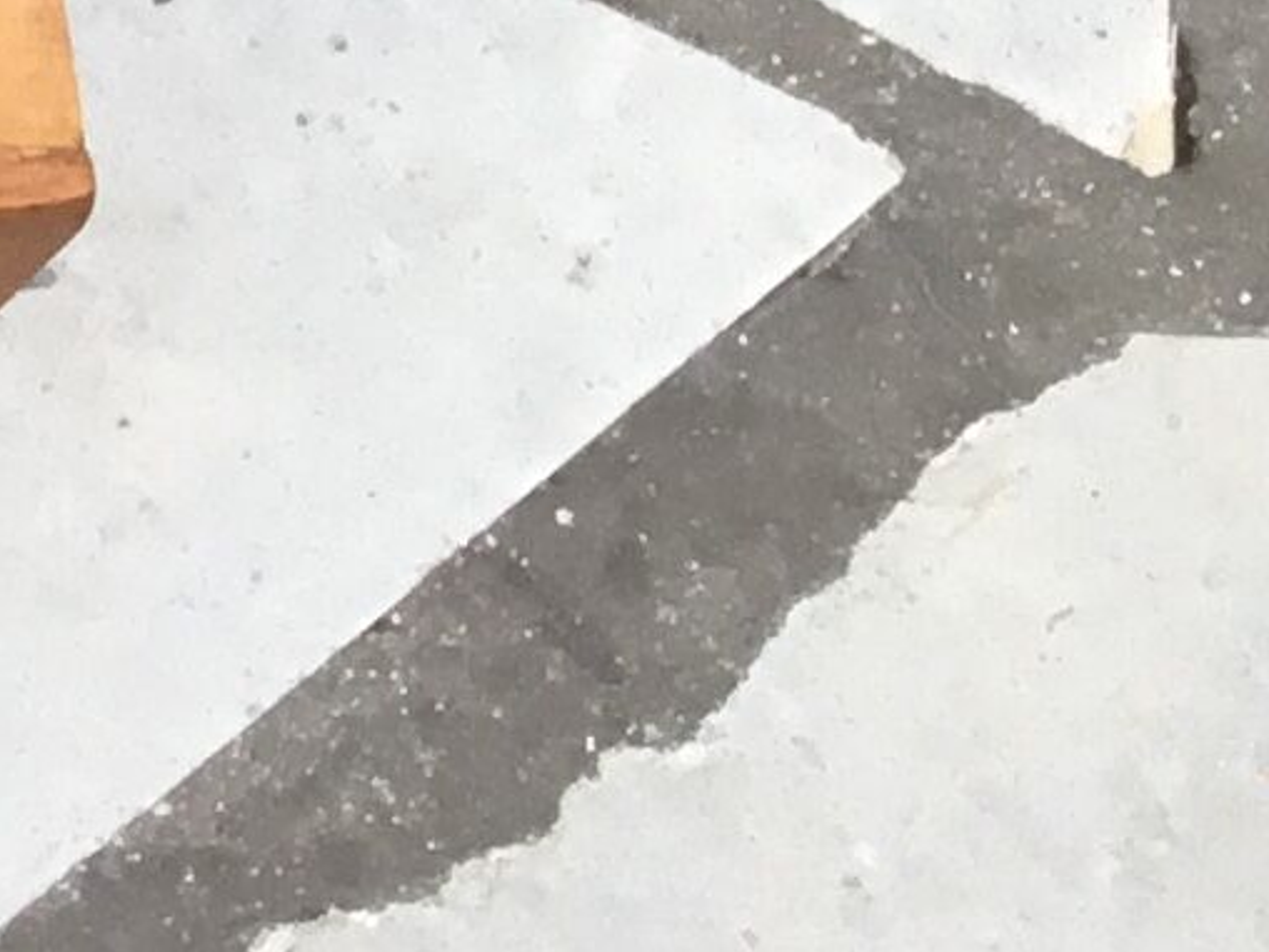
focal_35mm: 199
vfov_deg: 7.4
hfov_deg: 8.4
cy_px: -62
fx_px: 7295
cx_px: -2563
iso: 25
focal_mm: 3.3
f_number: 2.4
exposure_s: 1/100
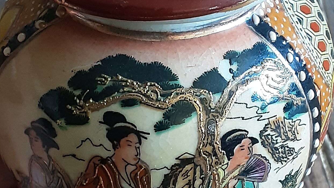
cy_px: 82
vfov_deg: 15.1
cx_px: 191
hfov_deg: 26.5
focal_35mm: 80
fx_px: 708
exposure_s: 1/25
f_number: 1.9
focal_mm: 2.9
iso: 200
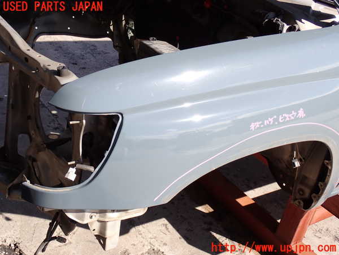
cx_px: 170
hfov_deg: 42.9
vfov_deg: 32.9
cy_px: 128
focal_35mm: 44
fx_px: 431
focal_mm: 7.84
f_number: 4
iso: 100
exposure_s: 1/320
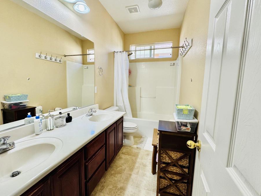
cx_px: 125
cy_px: 97
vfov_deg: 78.1
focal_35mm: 16
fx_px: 121
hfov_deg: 94.4
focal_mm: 2.22
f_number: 2.2
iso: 100
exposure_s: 1/120
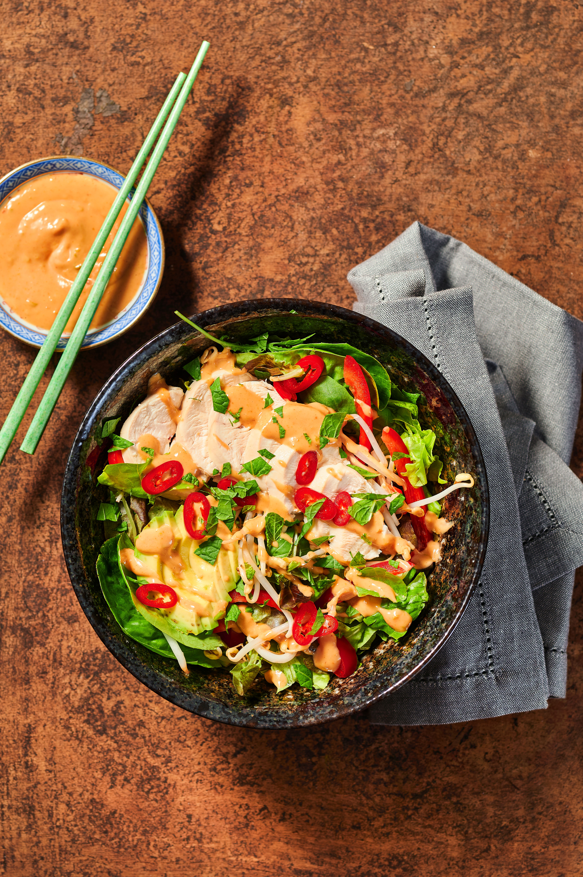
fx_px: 2067
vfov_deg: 23.9
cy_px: 438
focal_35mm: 85
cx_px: 292
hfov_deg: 16.1
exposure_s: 1/125
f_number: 7.1
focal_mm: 85
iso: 100
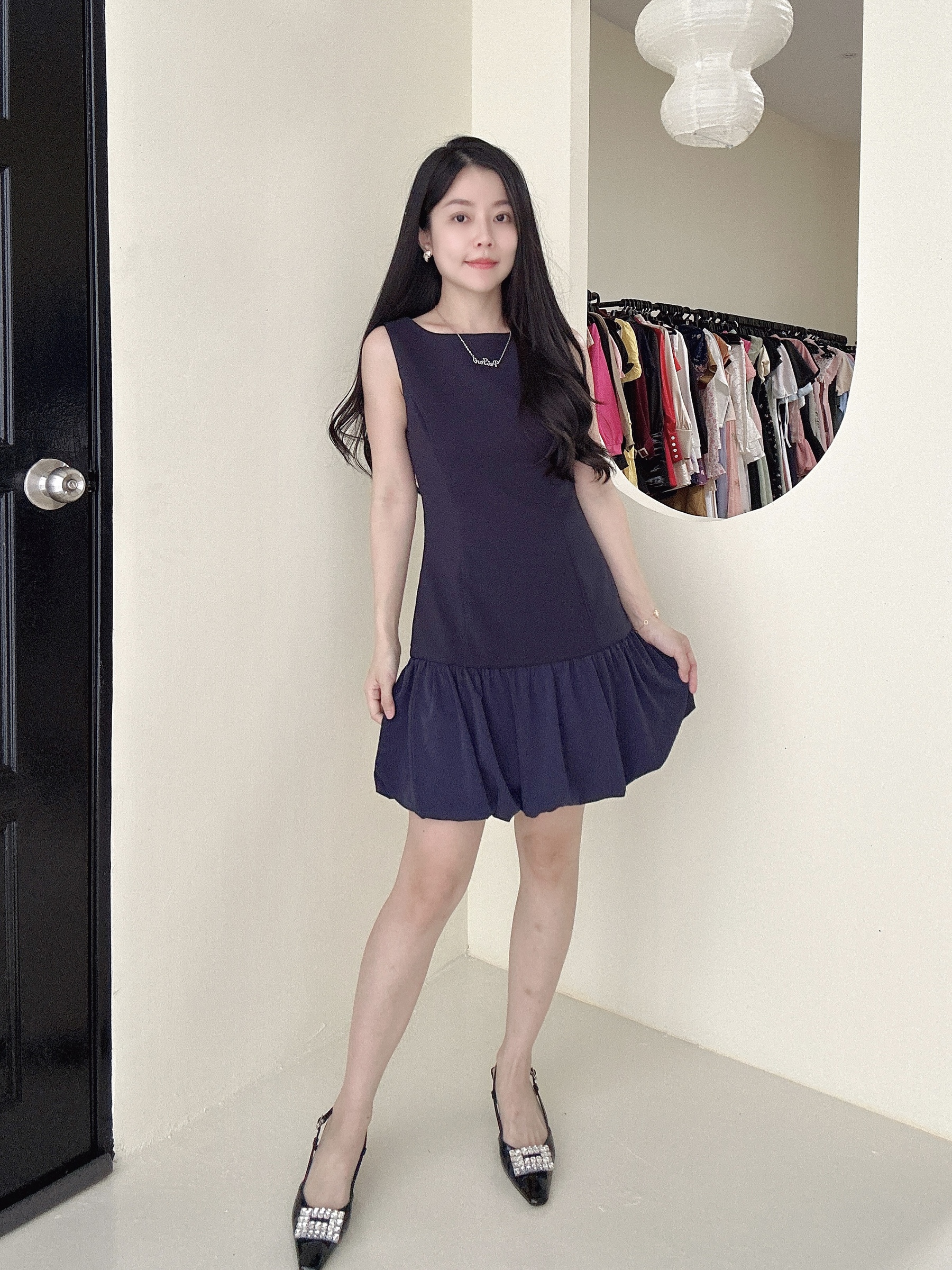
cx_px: 476
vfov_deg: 73.9
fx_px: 843
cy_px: 635
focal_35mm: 23
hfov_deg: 58.9
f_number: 1.9
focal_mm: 2.69
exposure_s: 1/60
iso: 100
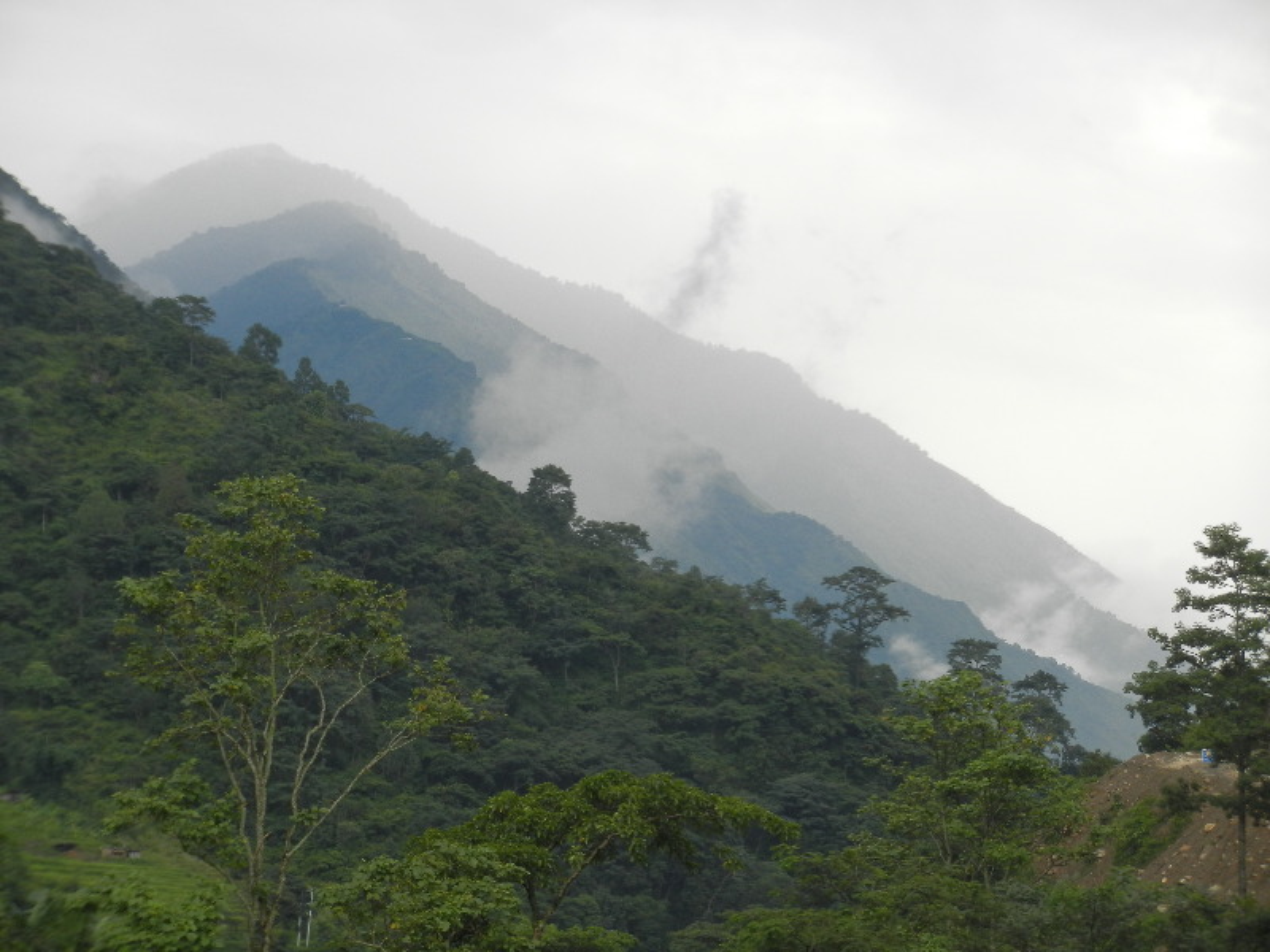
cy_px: 476
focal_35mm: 165
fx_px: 6054
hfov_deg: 12.0
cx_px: 635
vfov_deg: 9.0
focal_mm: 29.7
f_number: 5.3
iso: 160
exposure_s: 1/125
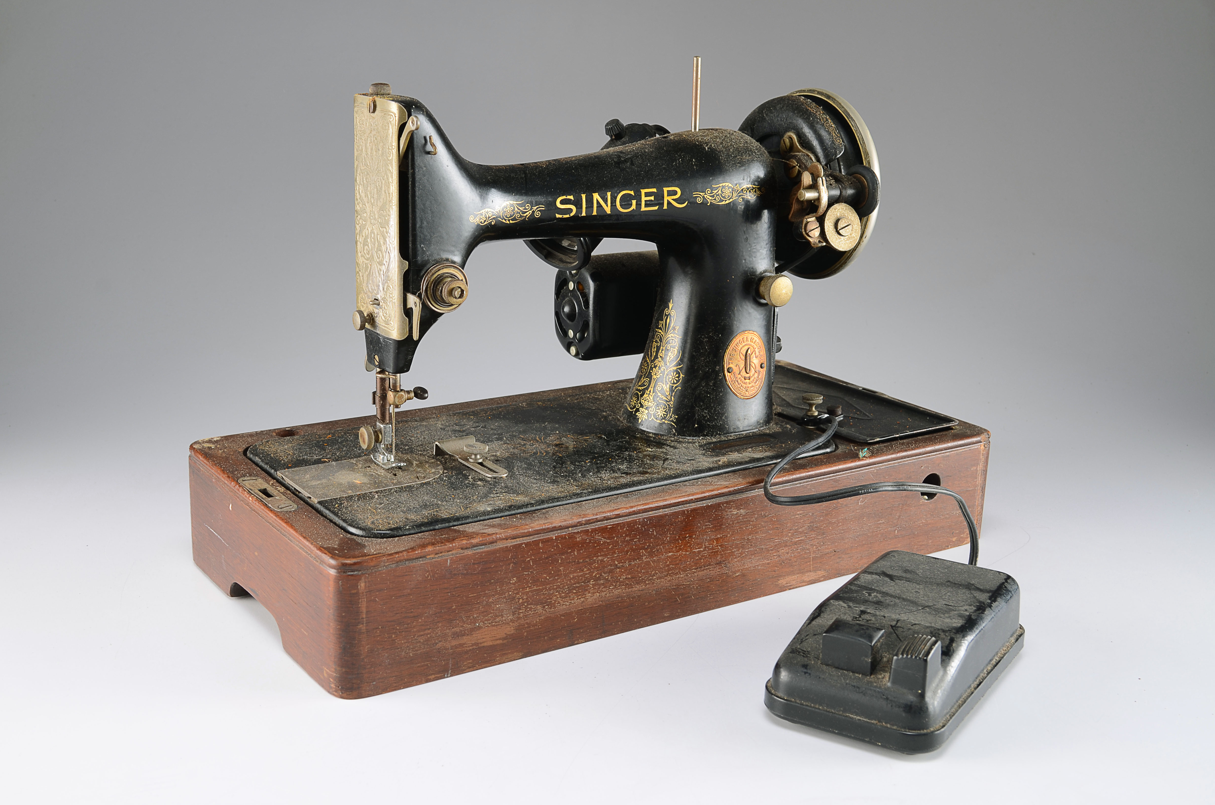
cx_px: 608
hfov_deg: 43.7
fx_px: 1516
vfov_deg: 29.7
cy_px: 402
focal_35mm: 45
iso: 100
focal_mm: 30
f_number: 8
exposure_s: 1/80
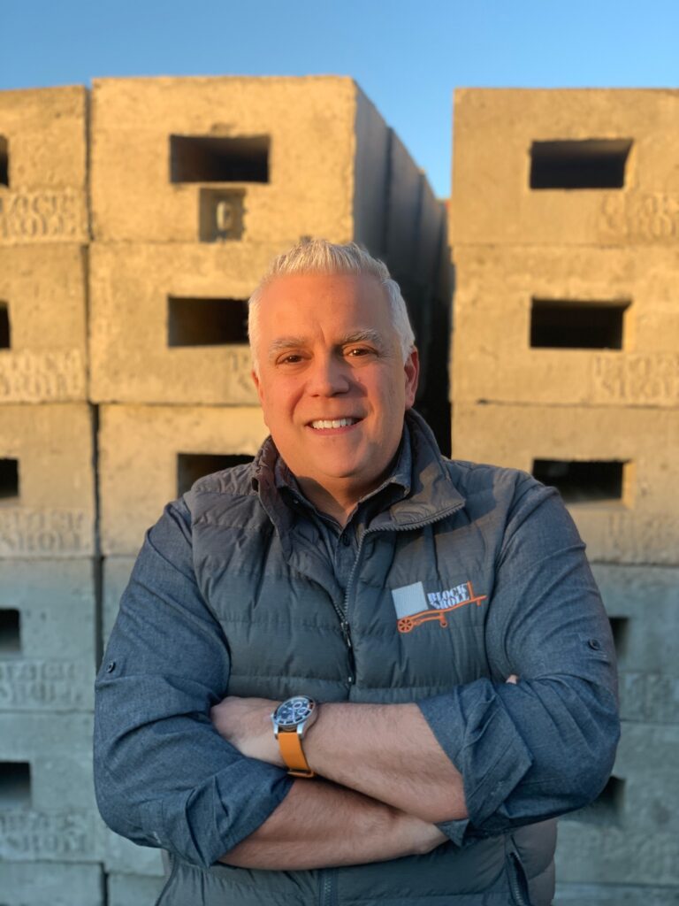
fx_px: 1360
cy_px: 453
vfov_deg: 36.8
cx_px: 340
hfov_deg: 28.0
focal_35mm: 52
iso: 16
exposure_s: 1/122
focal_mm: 6
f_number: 2.4
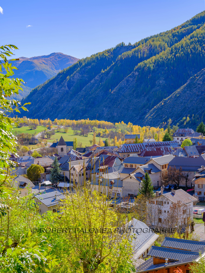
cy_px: 136
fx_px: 497
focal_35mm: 63
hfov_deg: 23.3
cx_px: 102
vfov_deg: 30.7
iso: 320
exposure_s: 1/100
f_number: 11
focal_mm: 80
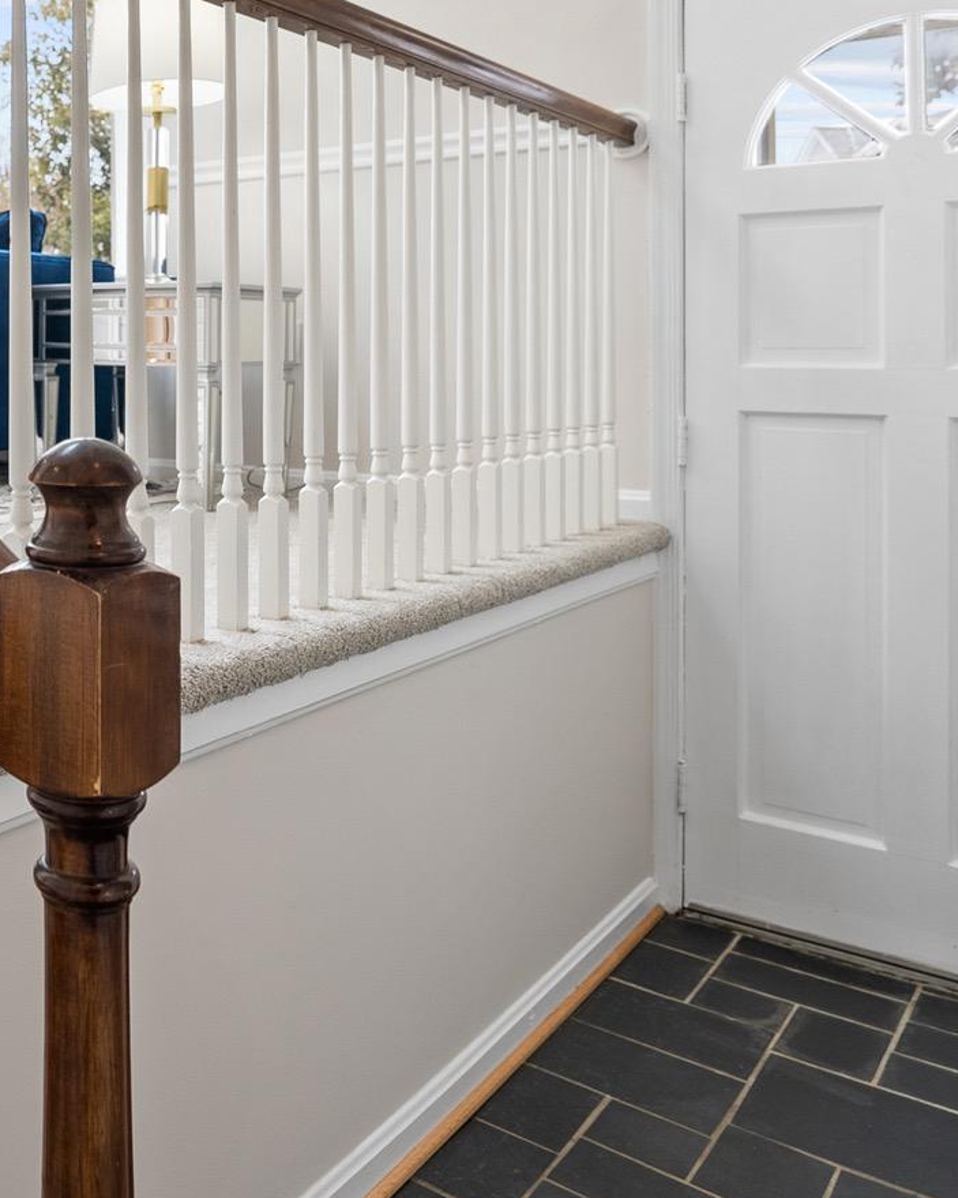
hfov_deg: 35.5
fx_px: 1241
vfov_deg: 50.6
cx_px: -119
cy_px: 397
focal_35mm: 35
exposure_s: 1/25
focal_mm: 16
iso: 400
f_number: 4.5
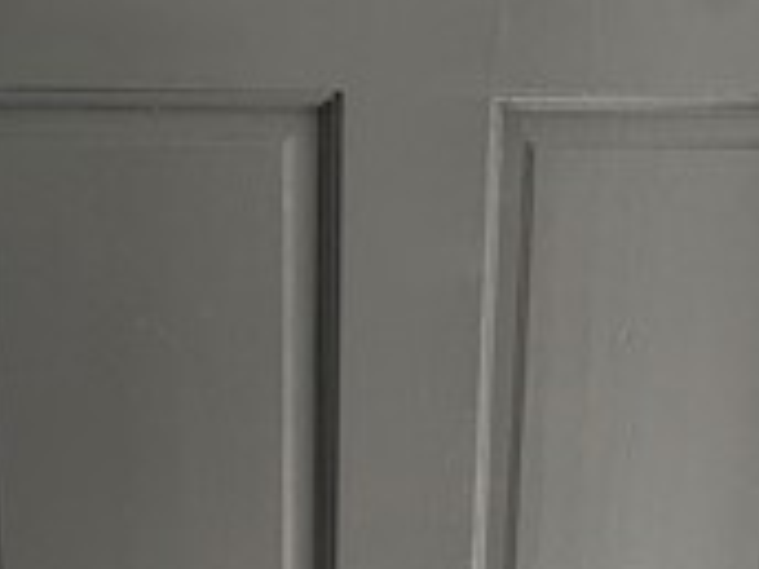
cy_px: 388
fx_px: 1140
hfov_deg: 36.7
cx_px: 300
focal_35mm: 52
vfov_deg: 27.8
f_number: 2.2
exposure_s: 1/60
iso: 400
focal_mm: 2.22
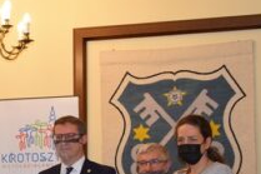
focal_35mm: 112
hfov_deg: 17.6
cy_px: 183
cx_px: -27
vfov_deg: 12.0
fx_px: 811
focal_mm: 26
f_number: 4.5
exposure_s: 1/80
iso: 800
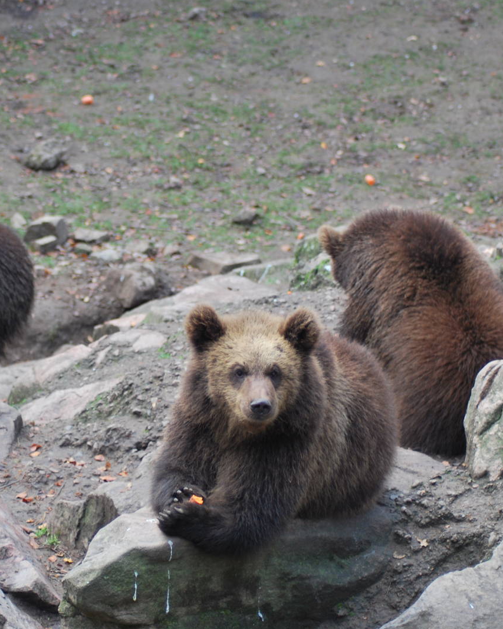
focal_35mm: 148
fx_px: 2755
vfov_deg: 13.0
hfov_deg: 10.4
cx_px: 167
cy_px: 314
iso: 220
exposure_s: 1/125
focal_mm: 70
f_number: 4
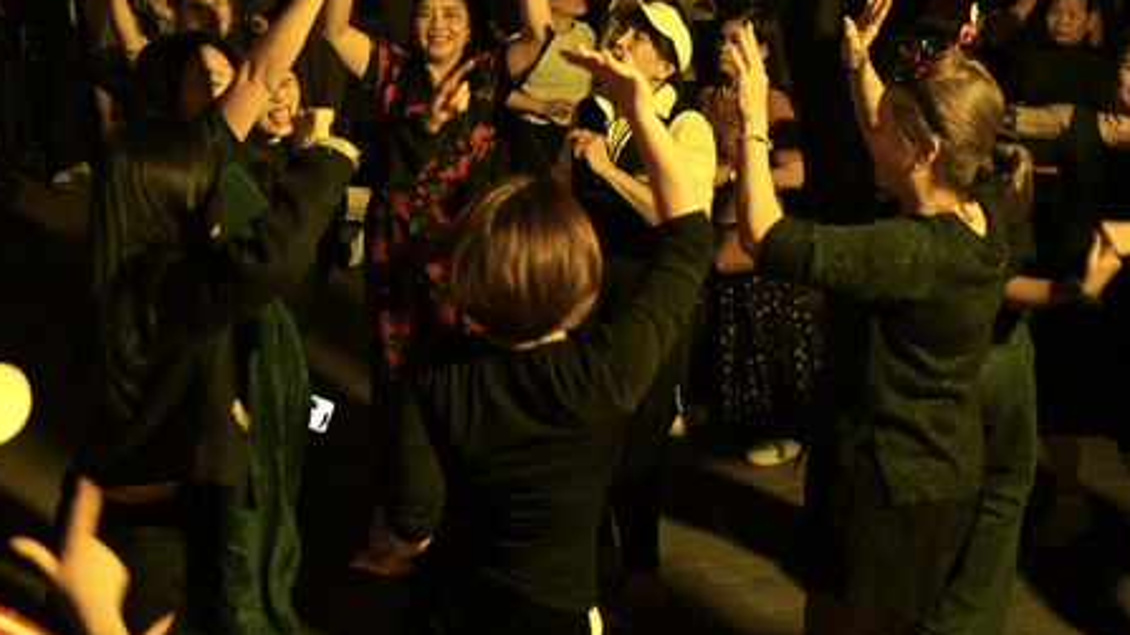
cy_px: 296
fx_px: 1258
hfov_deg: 48.0
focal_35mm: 42
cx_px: 430
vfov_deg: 28.3
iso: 800
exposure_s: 1/160
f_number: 2.2
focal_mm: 28
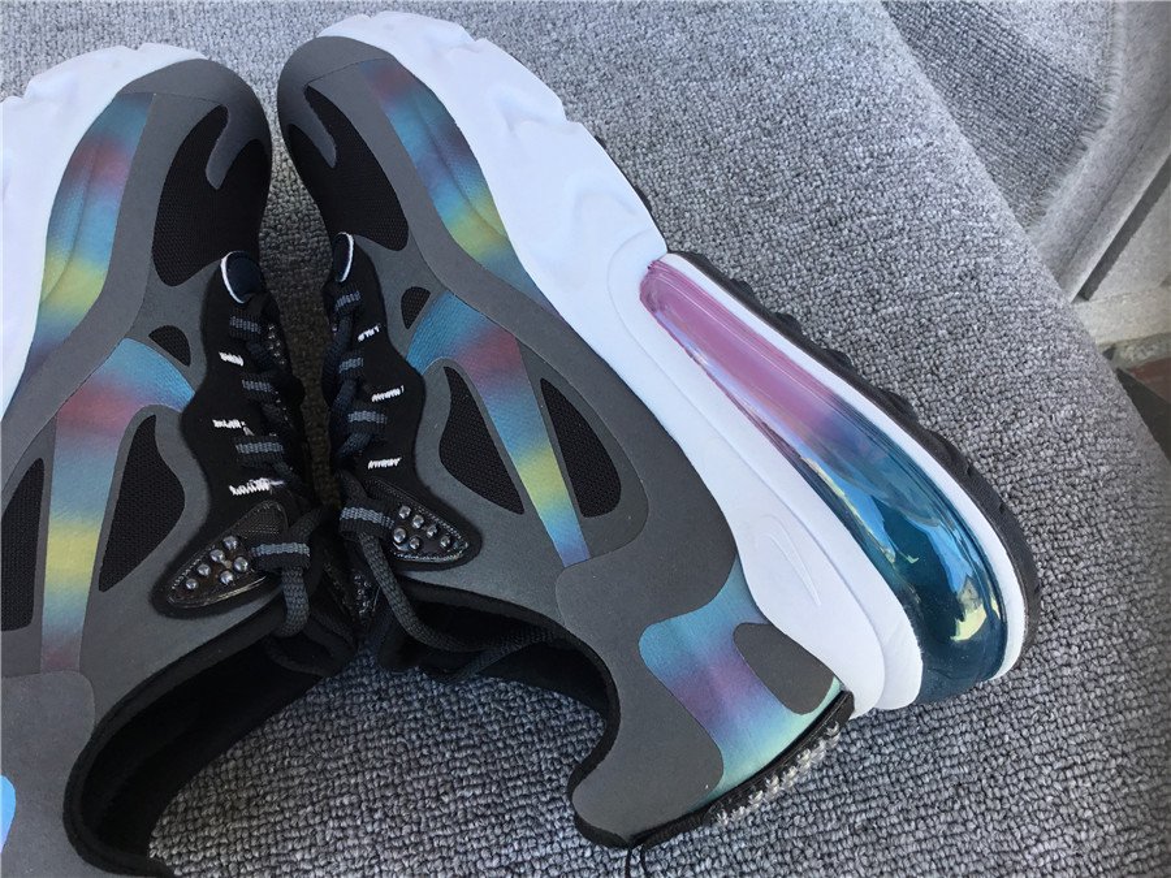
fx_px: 1049
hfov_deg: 58.4
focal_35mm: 31
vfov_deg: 45.4
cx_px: 586
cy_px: 439
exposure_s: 1/100
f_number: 2.4
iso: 32
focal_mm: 3.3
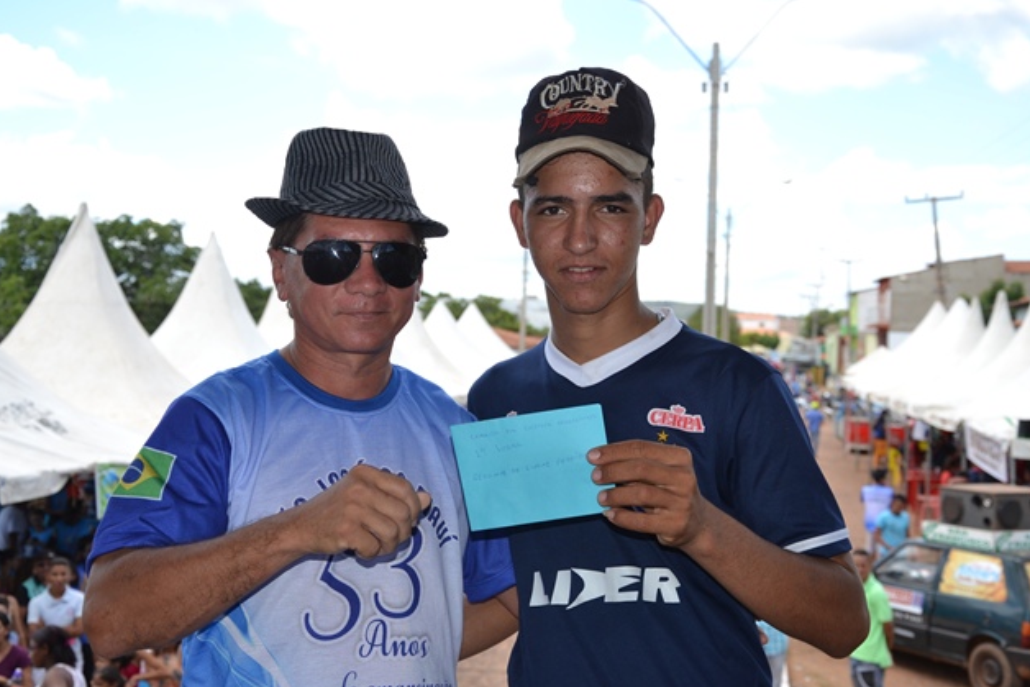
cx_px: 517
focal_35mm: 54
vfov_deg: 25.3
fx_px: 1531
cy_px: 348
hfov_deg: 37.2
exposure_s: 1/200
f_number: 5
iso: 100
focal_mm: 35
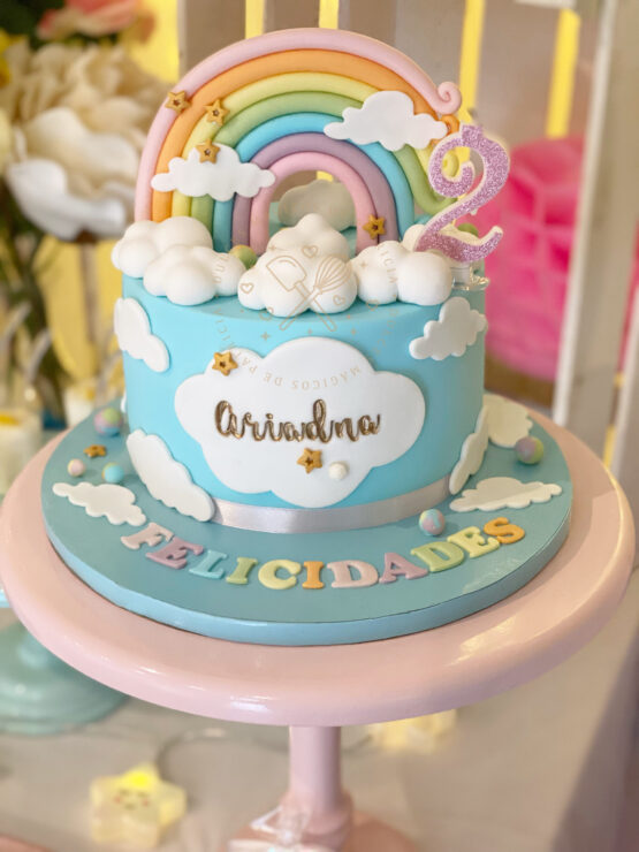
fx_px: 1280
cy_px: 426
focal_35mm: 52
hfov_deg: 28.0
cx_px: 320
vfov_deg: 36.8
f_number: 2
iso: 250
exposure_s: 1/100
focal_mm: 6
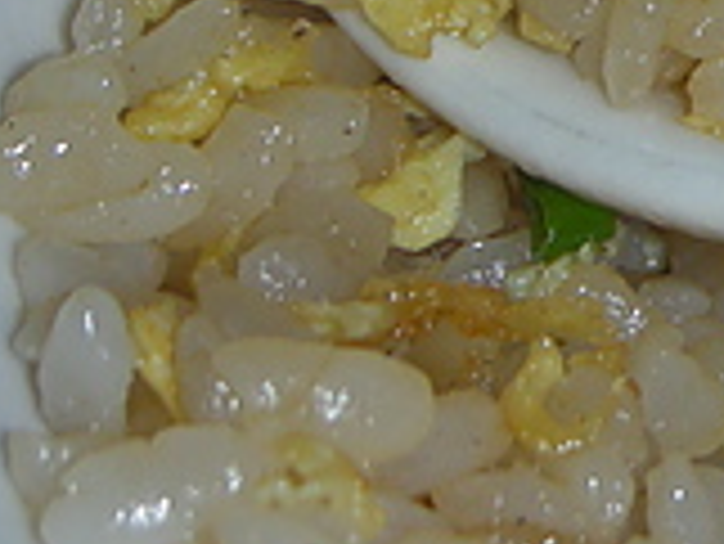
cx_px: 980
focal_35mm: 227
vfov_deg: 6.5
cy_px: -103
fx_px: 4751
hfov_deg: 8.6
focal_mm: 10.1
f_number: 10.5
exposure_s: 1/120
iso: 50
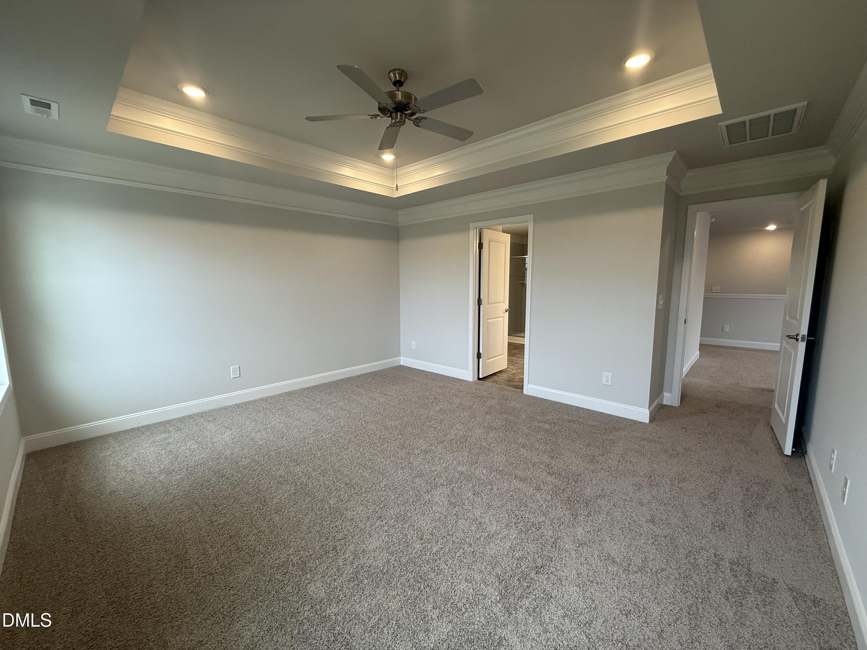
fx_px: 351
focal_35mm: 14
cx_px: 434
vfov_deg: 85.7
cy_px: 325
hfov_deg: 102.1
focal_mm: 2.22
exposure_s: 1/120
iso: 125
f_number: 2.2
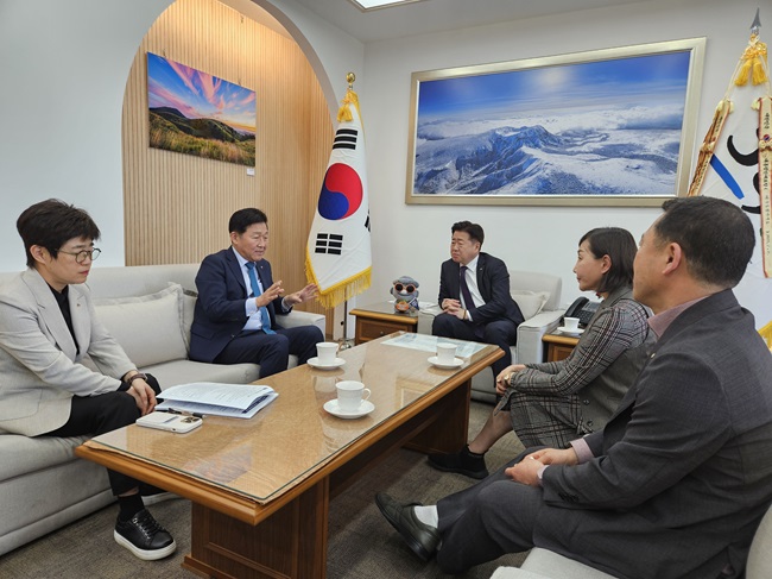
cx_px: 386
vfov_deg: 58.8
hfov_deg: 73.9
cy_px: 290
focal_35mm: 23
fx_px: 513
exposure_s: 1/120
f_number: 1.8
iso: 100
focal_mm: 5.4
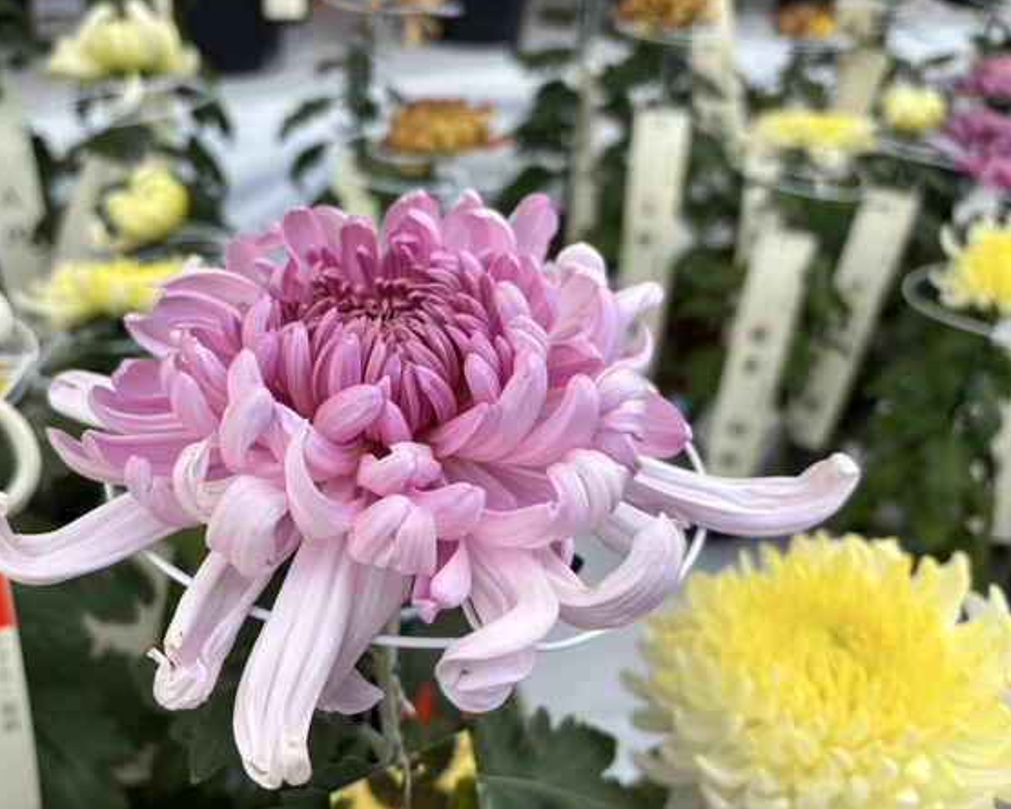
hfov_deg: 55.2
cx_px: 397
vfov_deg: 45.8
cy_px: 431
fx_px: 957
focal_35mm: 32
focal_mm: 5.96
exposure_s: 1/887
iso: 50
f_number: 1.6
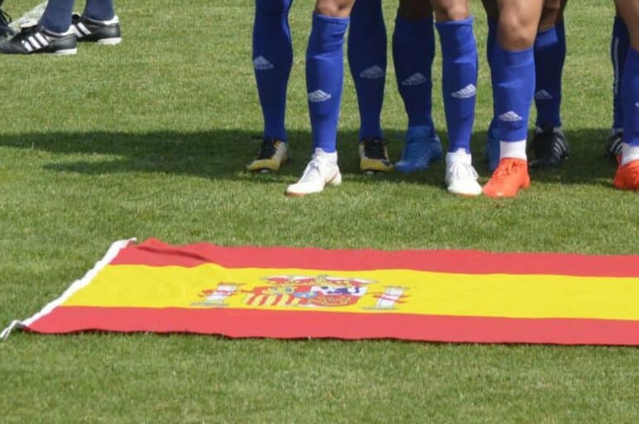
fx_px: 4819
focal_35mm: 272
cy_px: -105
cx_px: 704
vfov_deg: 5.0
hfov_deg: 7.5
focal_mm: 68
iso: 400
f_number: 6.3
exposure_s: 1/1600
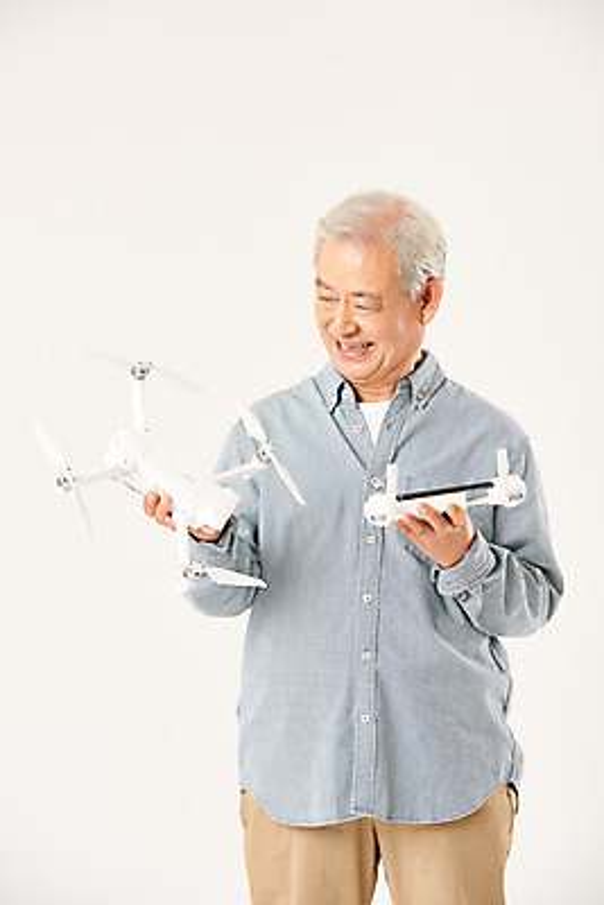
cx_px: 302
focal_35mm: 165
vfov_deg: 12.4
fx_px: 4149
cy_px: 452
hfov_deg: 8.3
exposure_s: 1/125
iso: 100
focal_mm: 165
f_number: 8
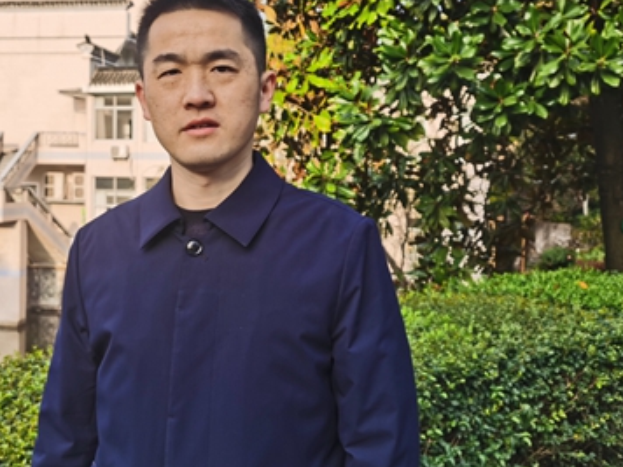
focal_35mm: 50
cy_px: 169
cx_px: 270
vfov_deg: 29.0
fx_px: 900
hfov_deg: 38.1
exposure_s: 1/1883
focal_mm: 5.56
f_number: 1.6
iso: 50
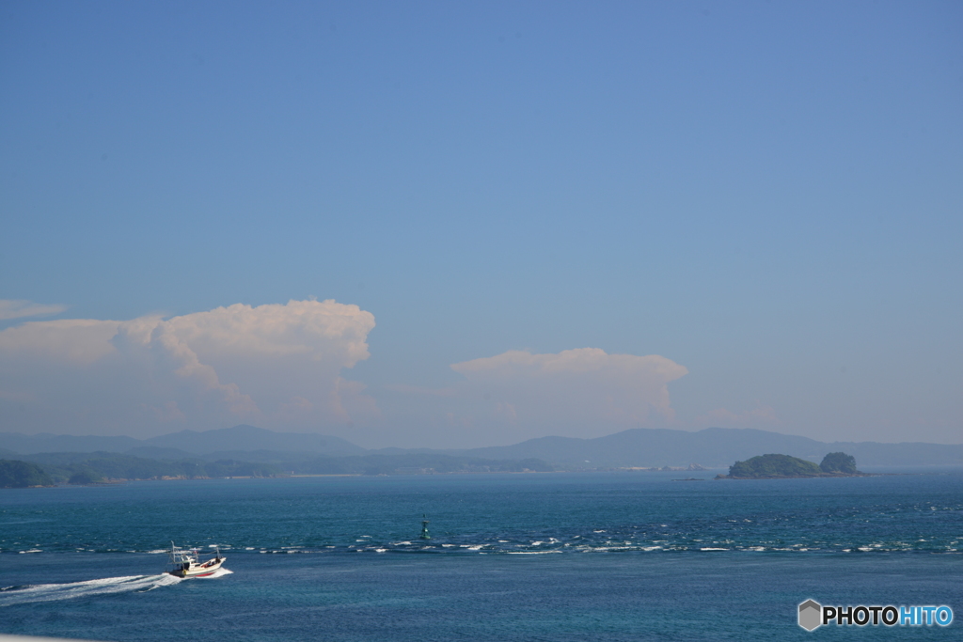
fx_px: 2087
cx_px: 482
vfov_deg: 17.5
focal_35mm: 78
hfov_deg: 26.0
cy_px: 321
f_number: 10
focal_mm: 78
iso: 200
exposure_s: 1/500
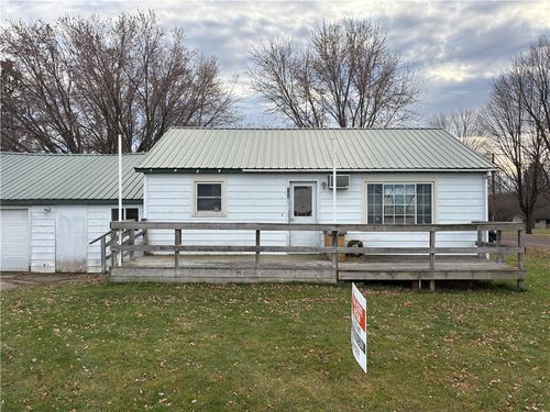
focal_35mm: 26
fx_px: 413
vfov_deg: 53.1
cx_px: 275
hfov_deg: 67.3
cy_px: 206
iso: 50
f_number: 1.6
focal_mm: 5.96
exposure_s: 1/973
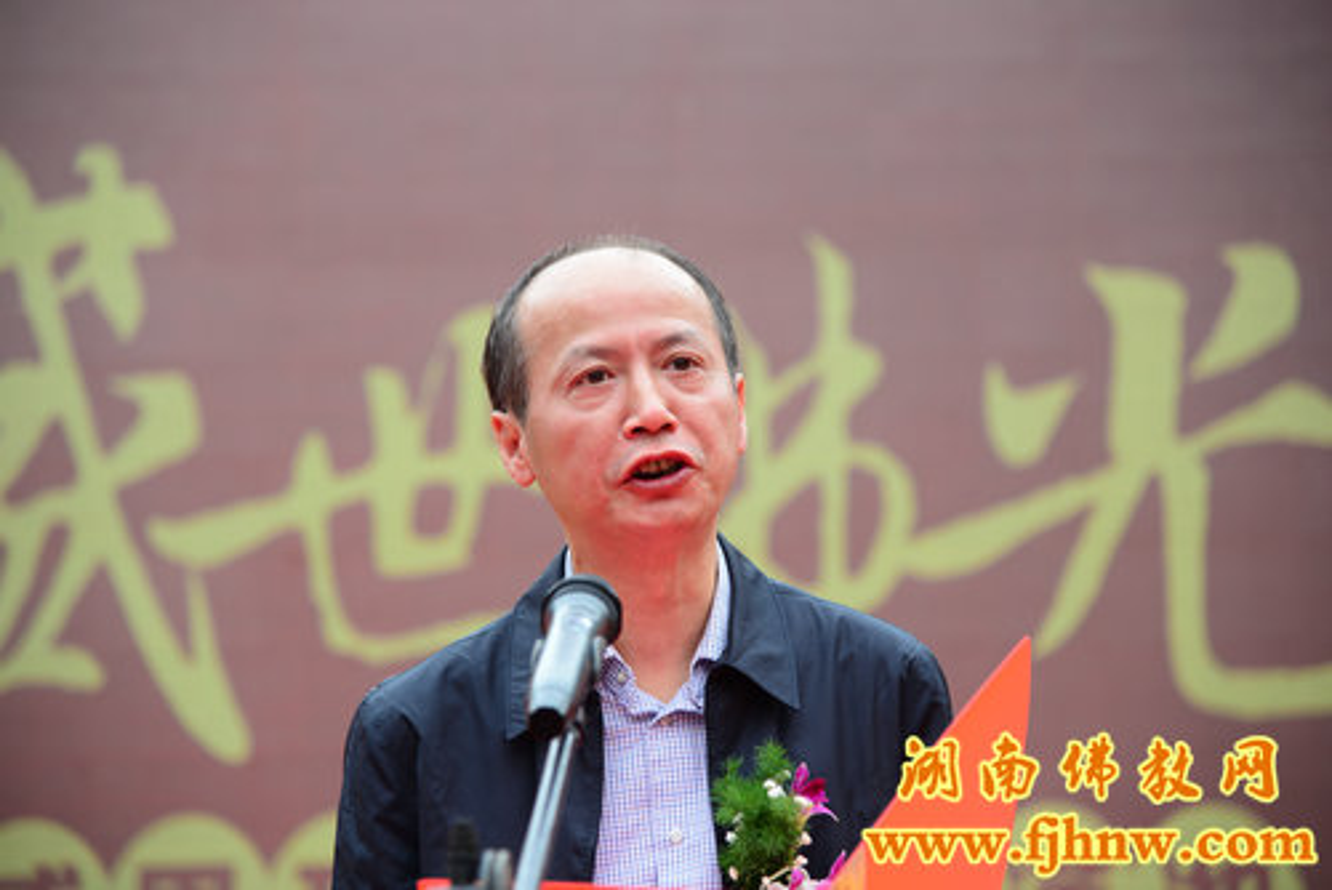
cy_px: 445
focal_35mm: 120
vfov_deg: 11.4
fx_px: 4442
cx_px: 666
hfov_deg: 17.1
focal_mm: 120
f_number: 4
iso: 110
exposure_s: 1/125
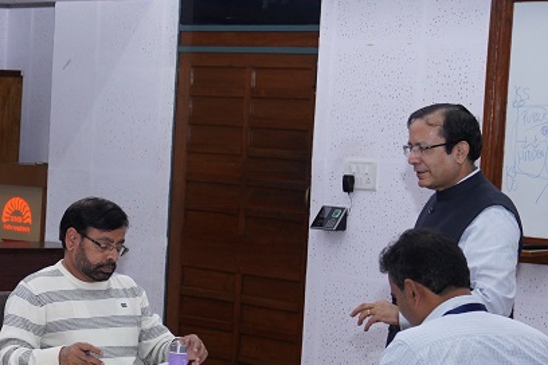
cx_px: -179
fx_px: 2070
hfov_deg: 14.4
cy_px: 272
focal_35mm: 136
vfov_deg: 10.1
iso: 800
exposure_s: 1/160
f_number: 4
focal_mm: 37
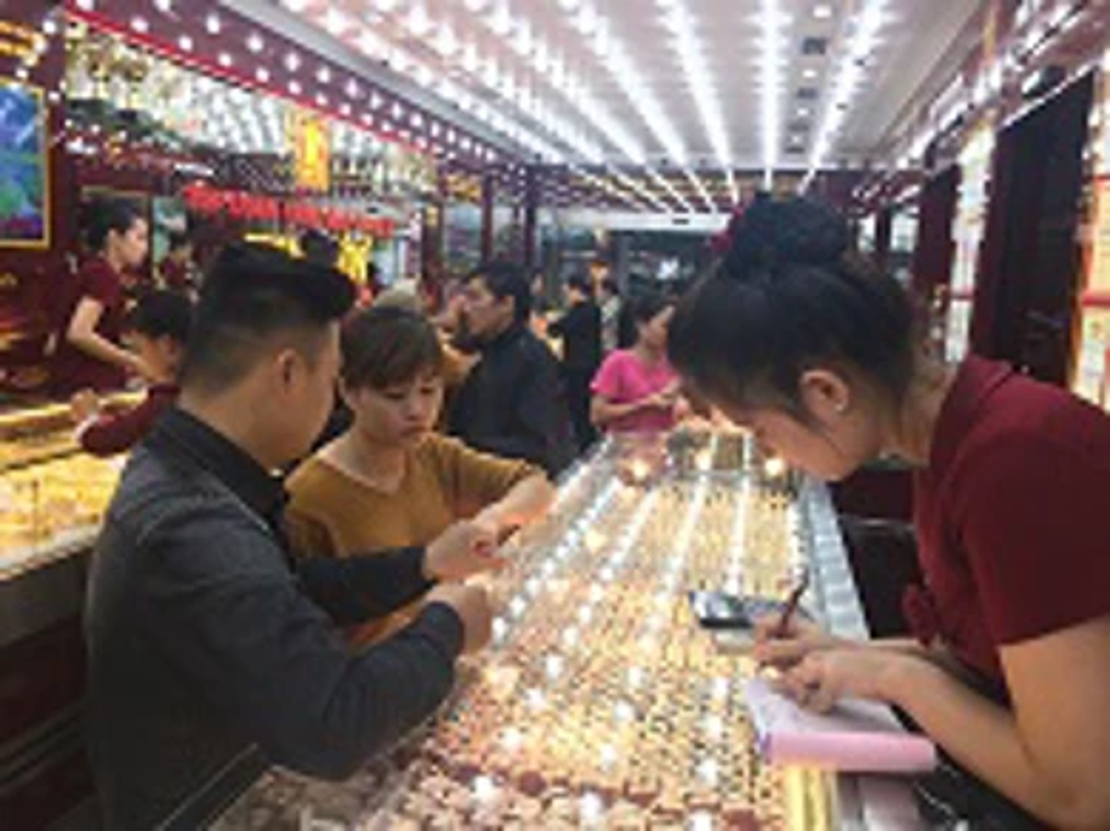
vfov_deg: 48.2
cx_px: 555
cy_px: 416
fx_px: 929
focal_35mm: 29
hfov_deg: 61.7
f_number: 2.2
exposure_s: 1/50
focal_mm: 4.15
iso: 25
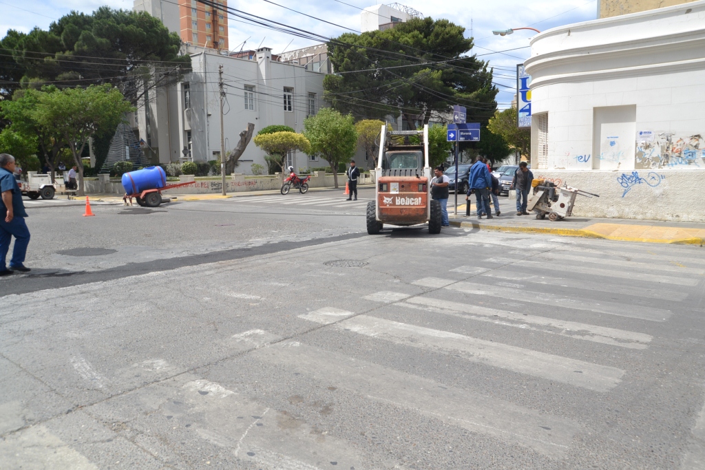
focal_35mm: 48
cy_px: 235
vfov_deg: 28.1
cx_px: 352
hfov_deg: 41.1
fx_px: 940
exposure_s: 1/320
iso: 100
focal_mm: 32
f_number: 9
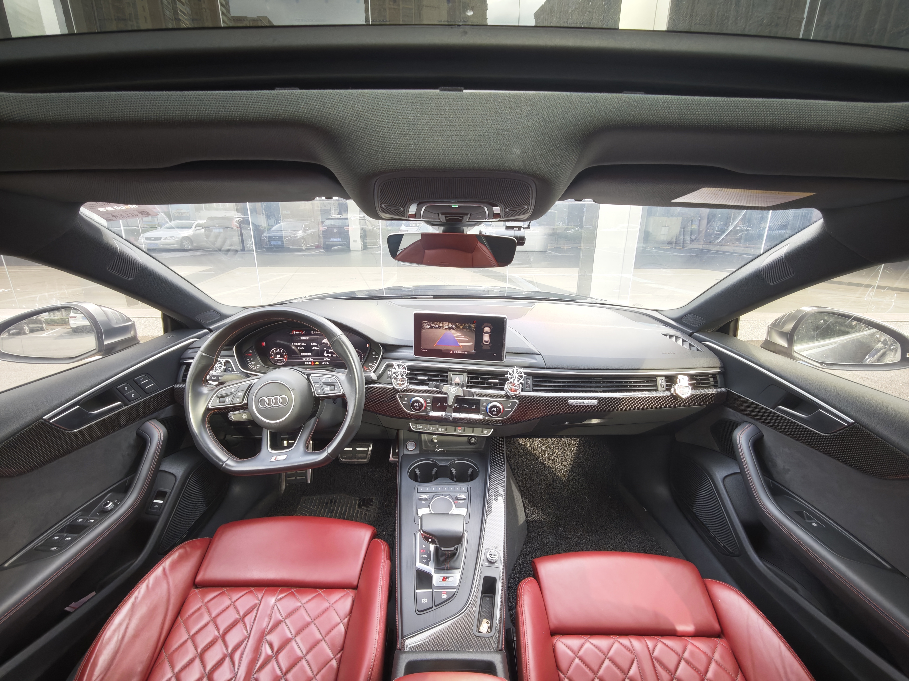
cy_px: 340
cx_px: 454
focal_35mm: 14
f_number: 2.2
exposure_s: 1/50
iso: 1000
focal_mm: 2.13
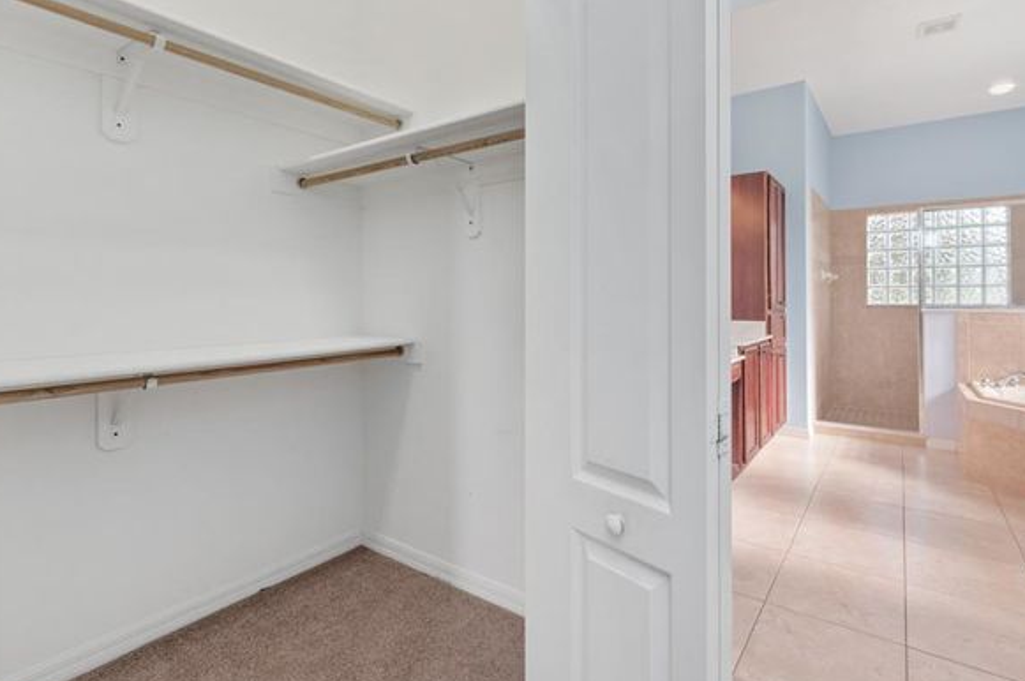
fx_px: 483
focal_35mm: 17
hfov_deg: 93.0
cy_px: 299
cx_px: 569
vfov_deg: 70.0
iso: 250
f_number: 7.1
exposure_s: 1/5
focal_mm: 14
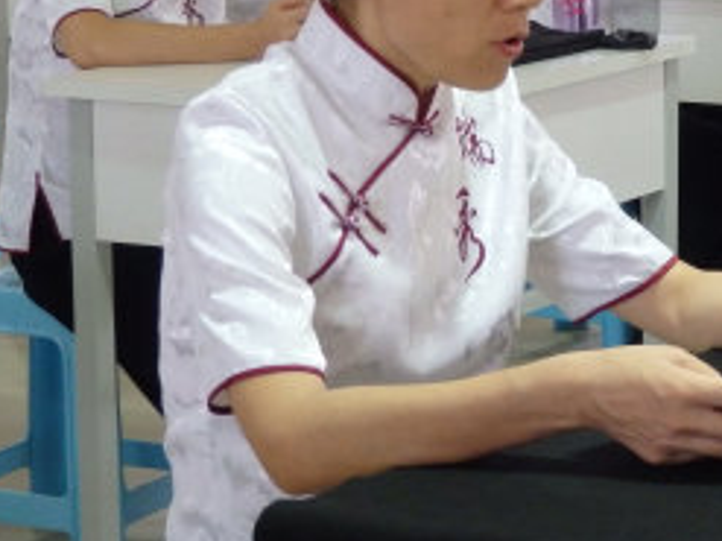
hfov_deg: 14.9
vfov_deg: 11.2
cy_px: 63
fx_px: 2731
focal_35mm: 131
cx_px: 634
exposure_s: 1/50
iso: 800
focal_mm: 11.9
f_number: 4.4
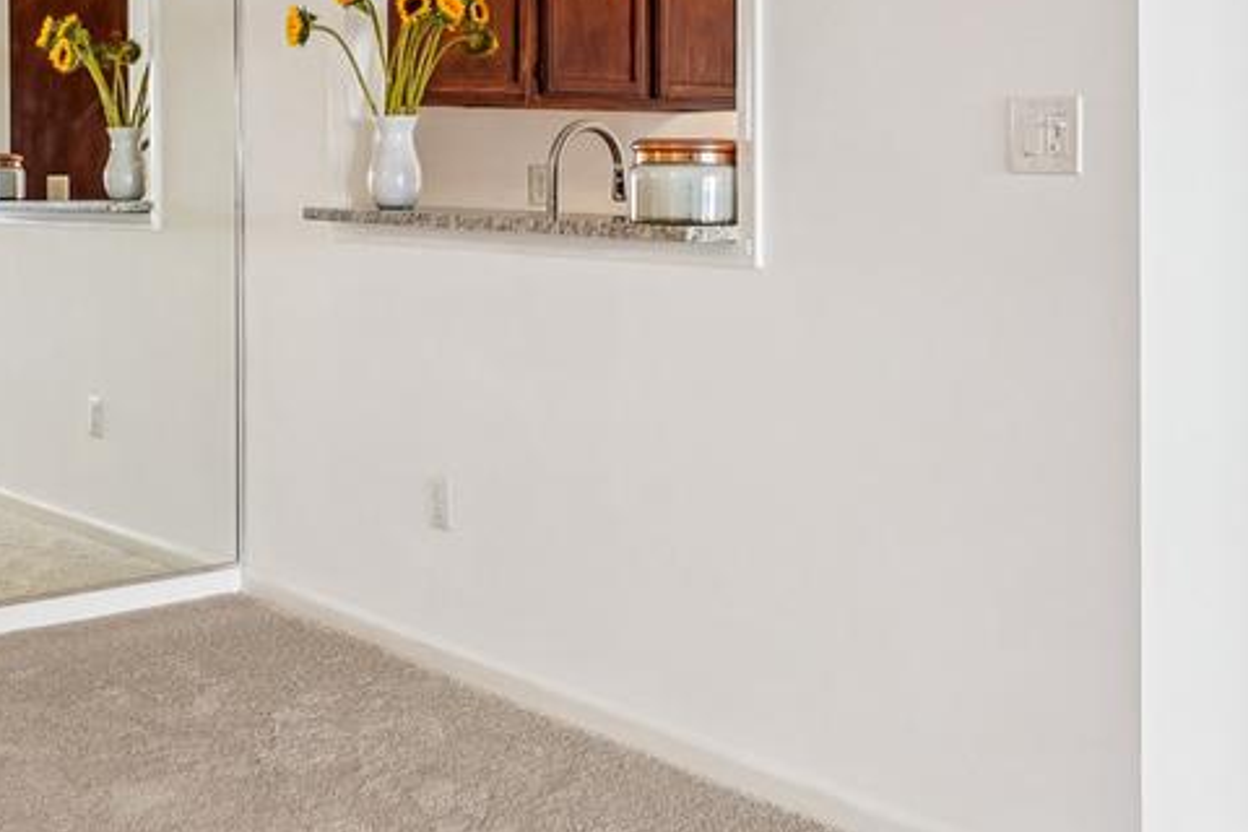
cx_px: 484
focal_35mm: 48
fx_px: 1664
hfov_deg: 40.9
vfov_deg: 27.5
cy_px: 172
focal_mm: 16
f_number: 8
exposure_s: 1/8
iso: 200
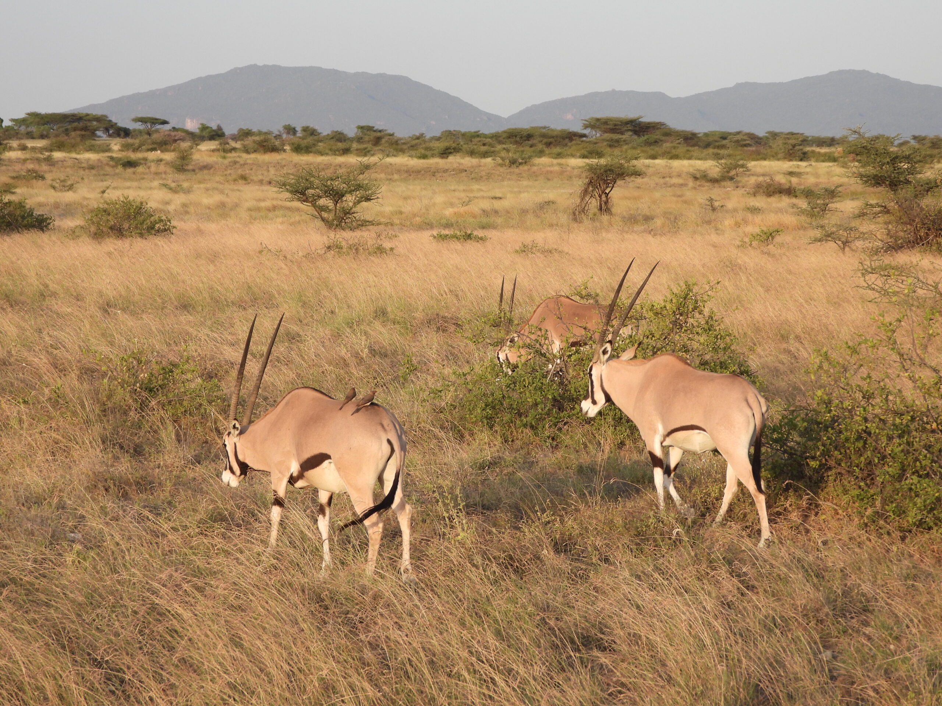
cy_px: 353
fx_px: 3129
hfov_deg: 17.1
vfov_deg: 12.9
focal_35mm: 115
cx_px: 471
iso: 100
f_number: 4
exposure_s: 1/320
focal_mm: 20.7
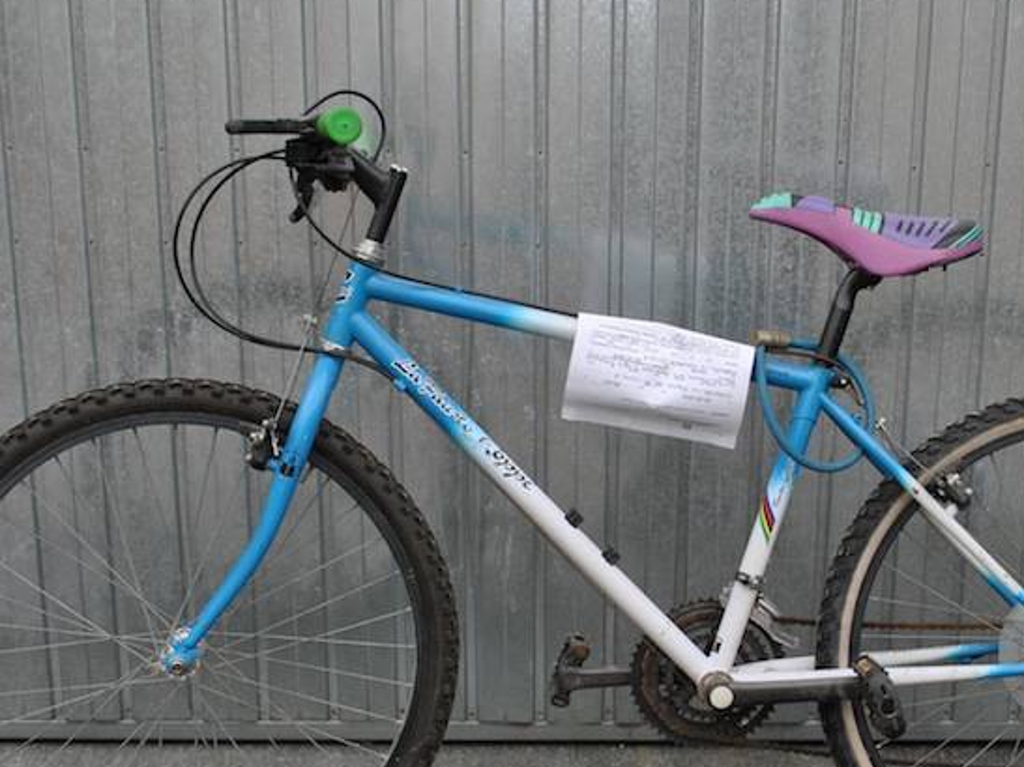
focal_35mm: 57
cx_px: 633
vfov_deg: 25.6
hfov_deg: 33.6
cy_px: 490
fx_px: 1686
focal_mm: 24
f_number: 5.6
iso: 180
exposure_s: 1/125
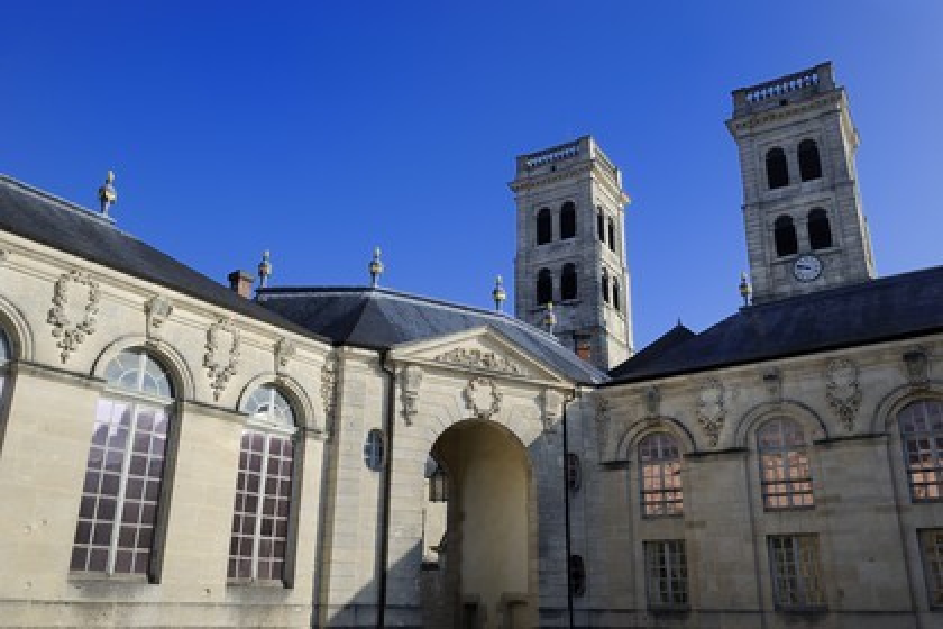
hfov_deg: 58.7
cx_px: 472
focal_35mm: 32
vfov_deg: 41.1
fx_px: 838
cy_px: 314
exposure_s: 1/200
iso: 200
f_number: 11
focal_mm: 32
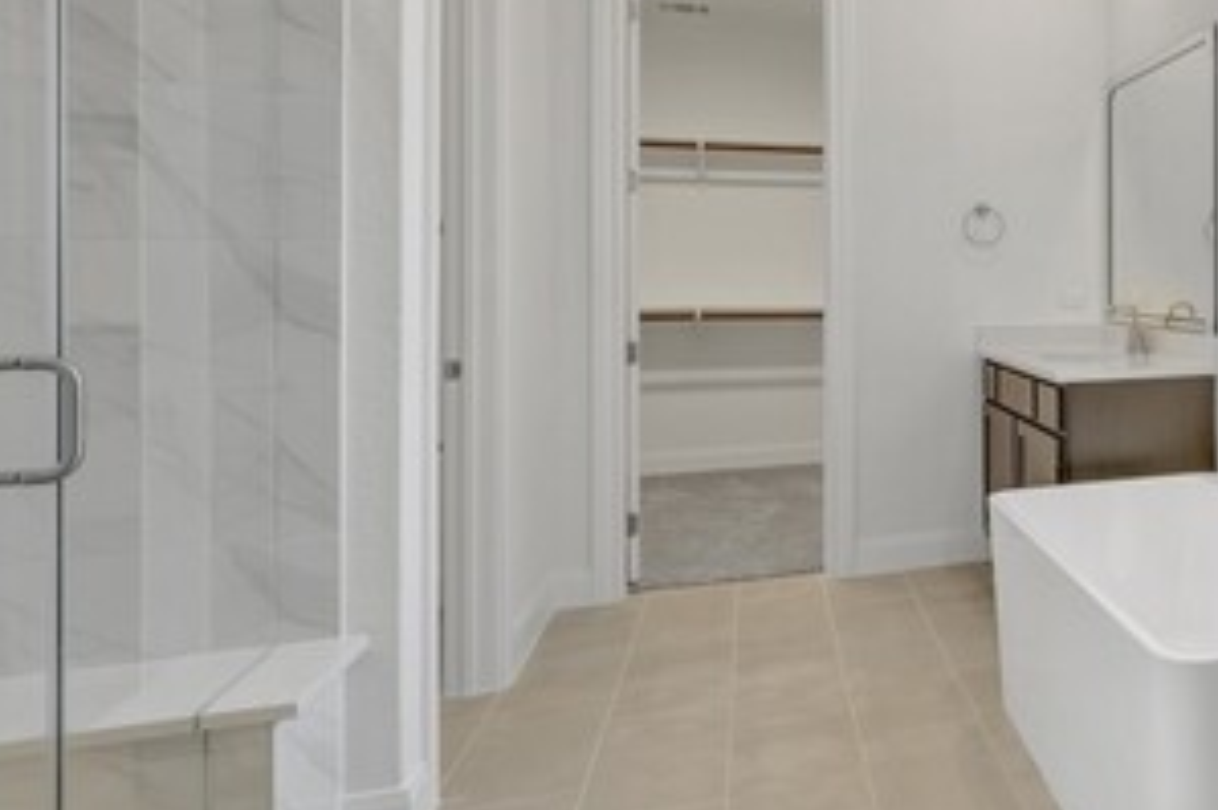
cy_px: 295
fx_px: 1014
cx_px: 1230
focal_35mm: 30
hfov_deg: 49.8
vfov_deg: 43.2
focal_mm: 14
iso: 100
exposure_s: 1/4
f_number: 9
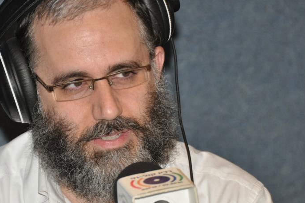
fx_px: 3782
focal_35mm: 447
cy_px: 100
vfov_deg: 3.1
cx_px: 119
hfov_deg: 4.6
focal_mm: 200
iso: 800
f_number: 5.6
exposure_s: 1/60
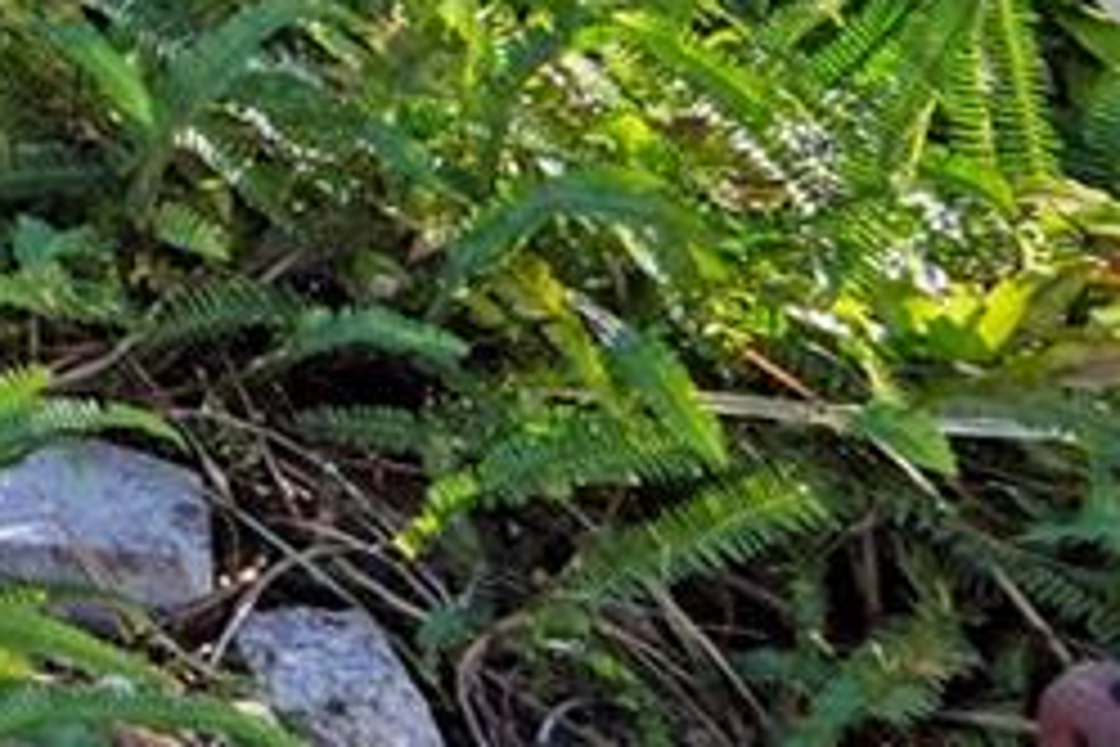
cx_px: -2258
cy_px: -1246
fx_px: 3204
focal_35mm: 103
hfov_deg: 11.3
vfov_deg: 10.6
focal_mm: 16
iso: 100
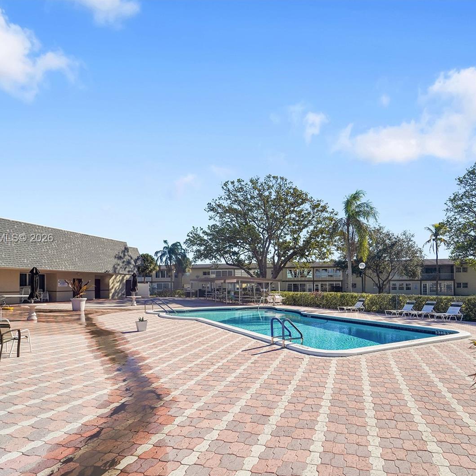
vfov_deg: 80.7
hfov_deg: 80.2
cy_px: 239
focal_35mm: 18
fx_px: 280
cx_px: 273
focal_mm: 14
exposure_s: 1/400
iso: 400
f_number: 9
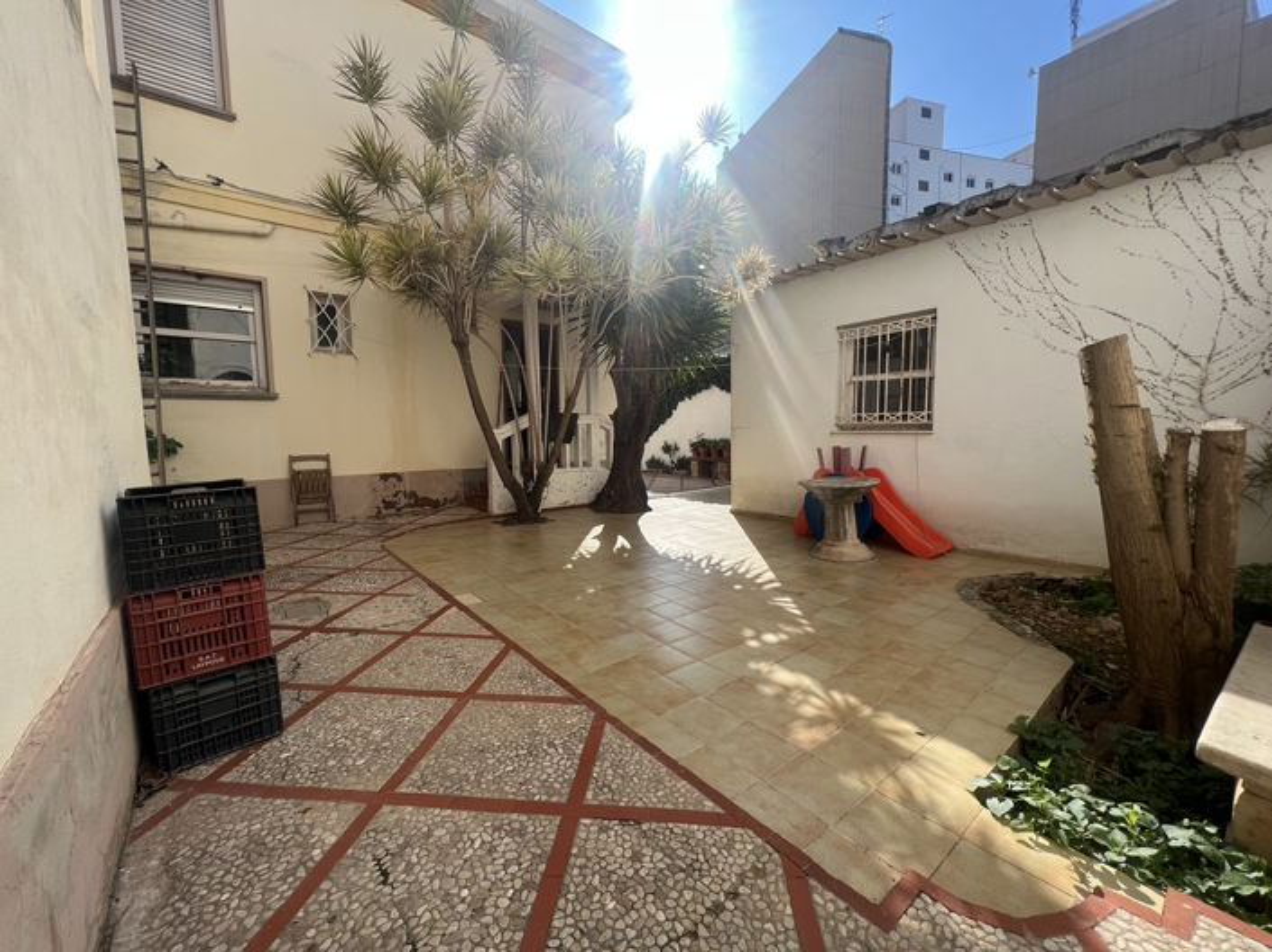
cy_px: 476
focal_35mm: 13
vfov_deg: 89.9
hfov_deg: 106.2
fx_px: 477
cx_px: 636
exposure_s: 1/1325
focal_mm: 1.57
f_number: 1.8
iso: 32
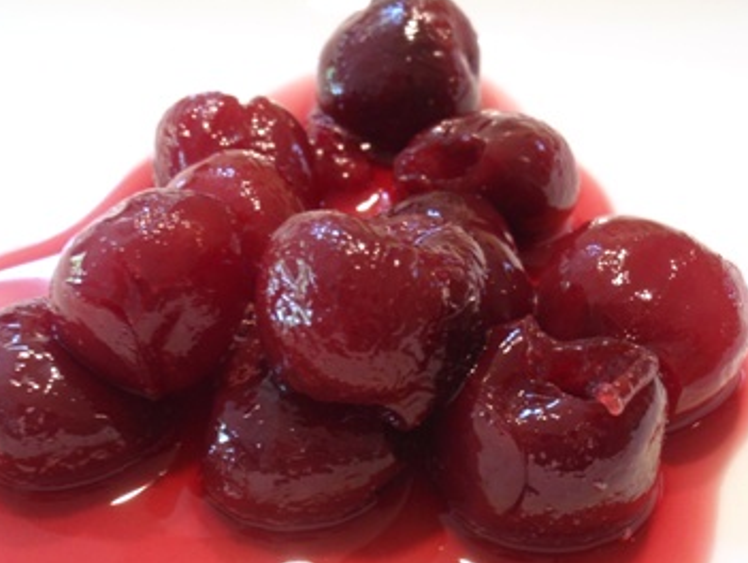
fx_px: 1103
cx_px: 379
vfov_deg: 28.6
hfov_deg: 37.5
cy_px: 316
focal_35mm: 51
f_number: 3.9
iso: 200
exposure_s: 1/8
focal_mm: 7.25
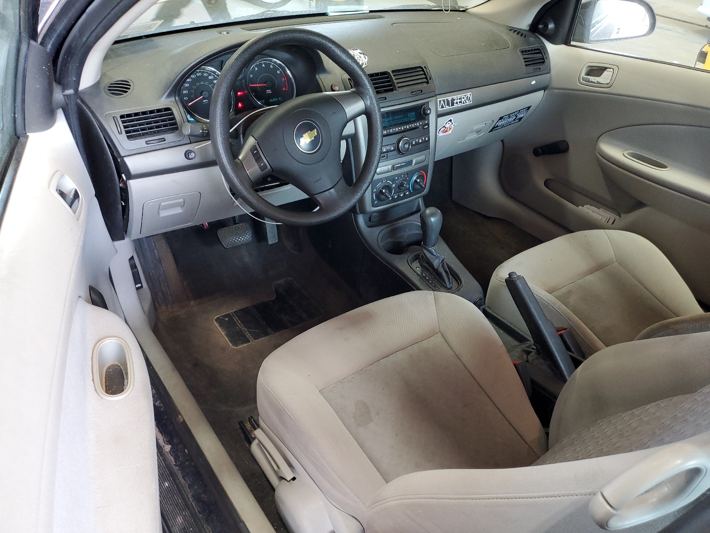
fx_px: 533
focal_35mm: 26
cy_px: 266
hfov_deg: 67.3
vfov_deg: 53.1
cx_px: 355
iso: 162
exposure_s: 1/60.2
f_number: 1.5
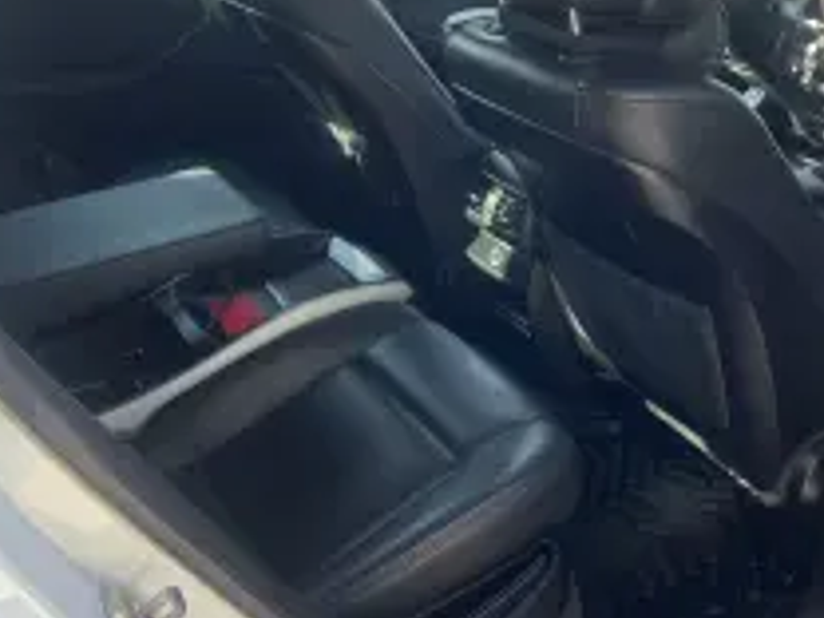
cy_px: 265
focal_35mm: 45
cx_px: 590
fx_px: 1071
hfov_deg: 41.2
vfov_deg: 32.1
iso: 40
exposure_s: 1/165
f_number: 1.5
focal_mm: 5.7
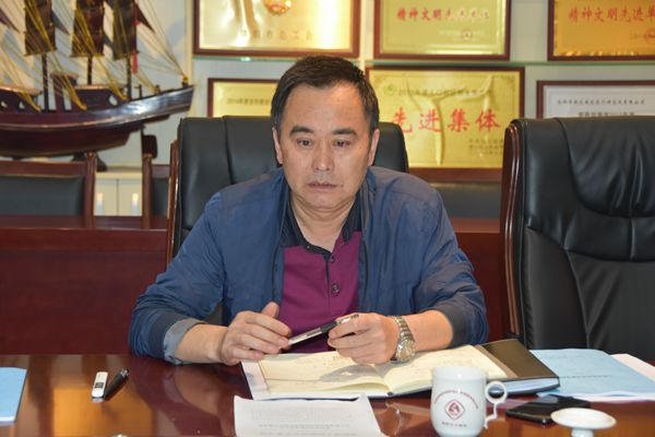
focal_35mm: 84
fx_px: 1528
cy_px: 218
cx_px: 328
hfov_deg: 24.2
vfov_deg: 16.3
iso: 1100
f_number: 4.8
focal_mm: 56
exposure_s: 1/60
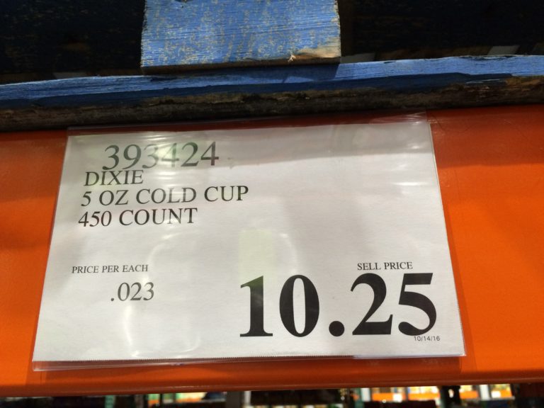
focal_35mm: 29
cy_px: 204
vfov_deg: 48.2
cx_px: 272
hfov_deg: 61.7
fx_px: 456
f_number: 2.2
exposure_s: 1/30
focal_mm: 4.15
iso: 160
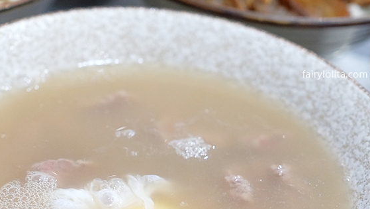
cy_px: 189
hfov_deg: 35.3
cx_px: 146
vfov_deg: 20.0
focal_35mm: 59
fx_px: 579
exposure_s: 1/80
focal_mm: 23
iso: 1000
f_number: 3.2
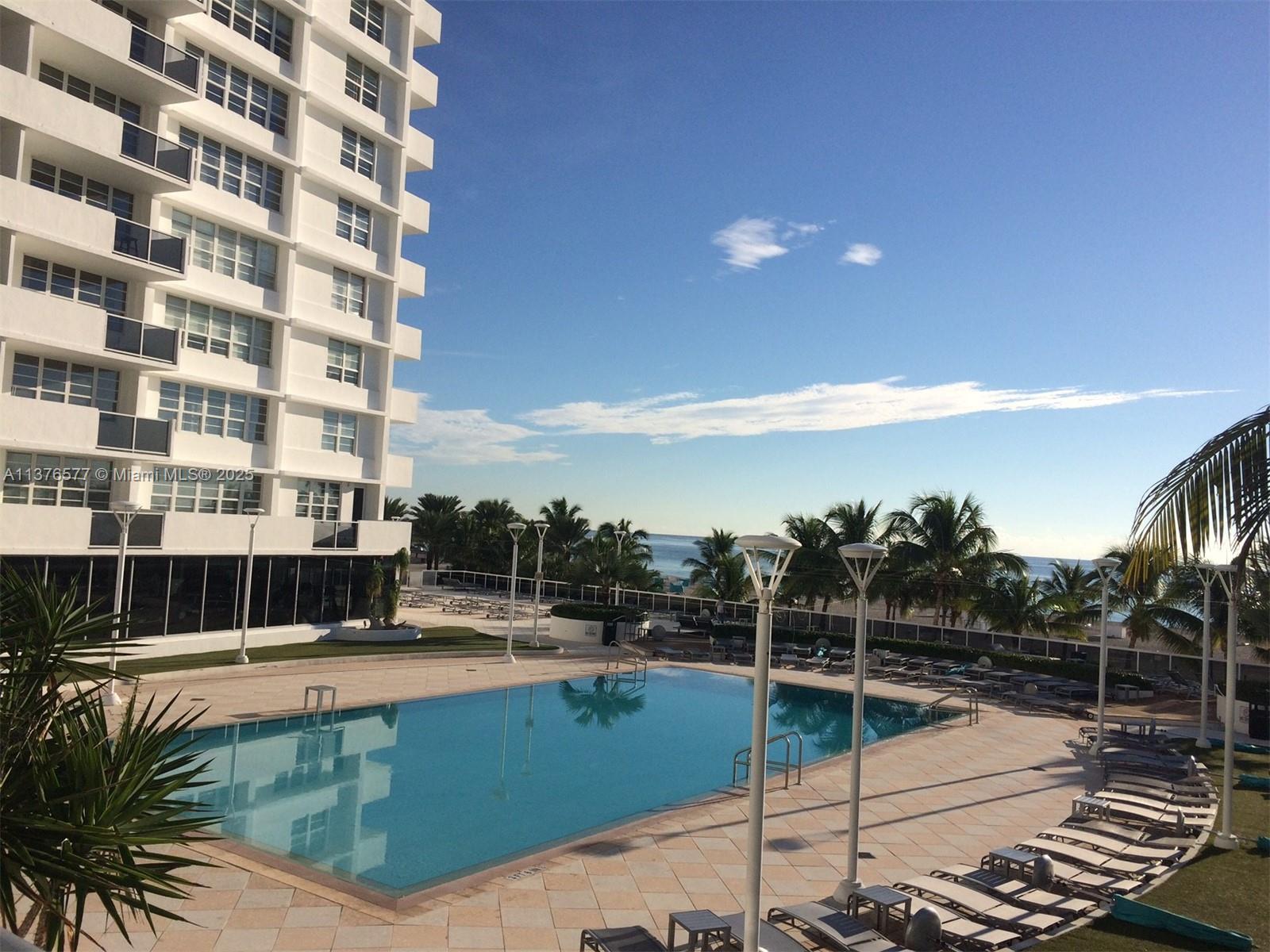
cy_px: 476
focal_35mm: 29
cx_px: 635
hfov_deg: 61.7
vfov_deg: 48.2
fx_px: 1064
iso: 32
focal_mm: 4.15
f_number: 2.2
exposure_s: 1/4566
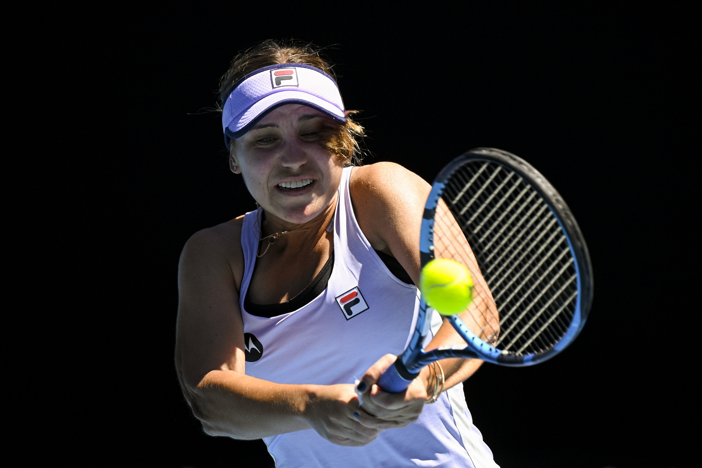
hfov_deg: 4.7
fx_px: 8579
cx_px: 351
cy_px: 234
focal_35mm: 440
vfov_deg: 3.1
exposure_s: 1/4000
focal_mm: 440
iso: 1000
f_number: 5.6
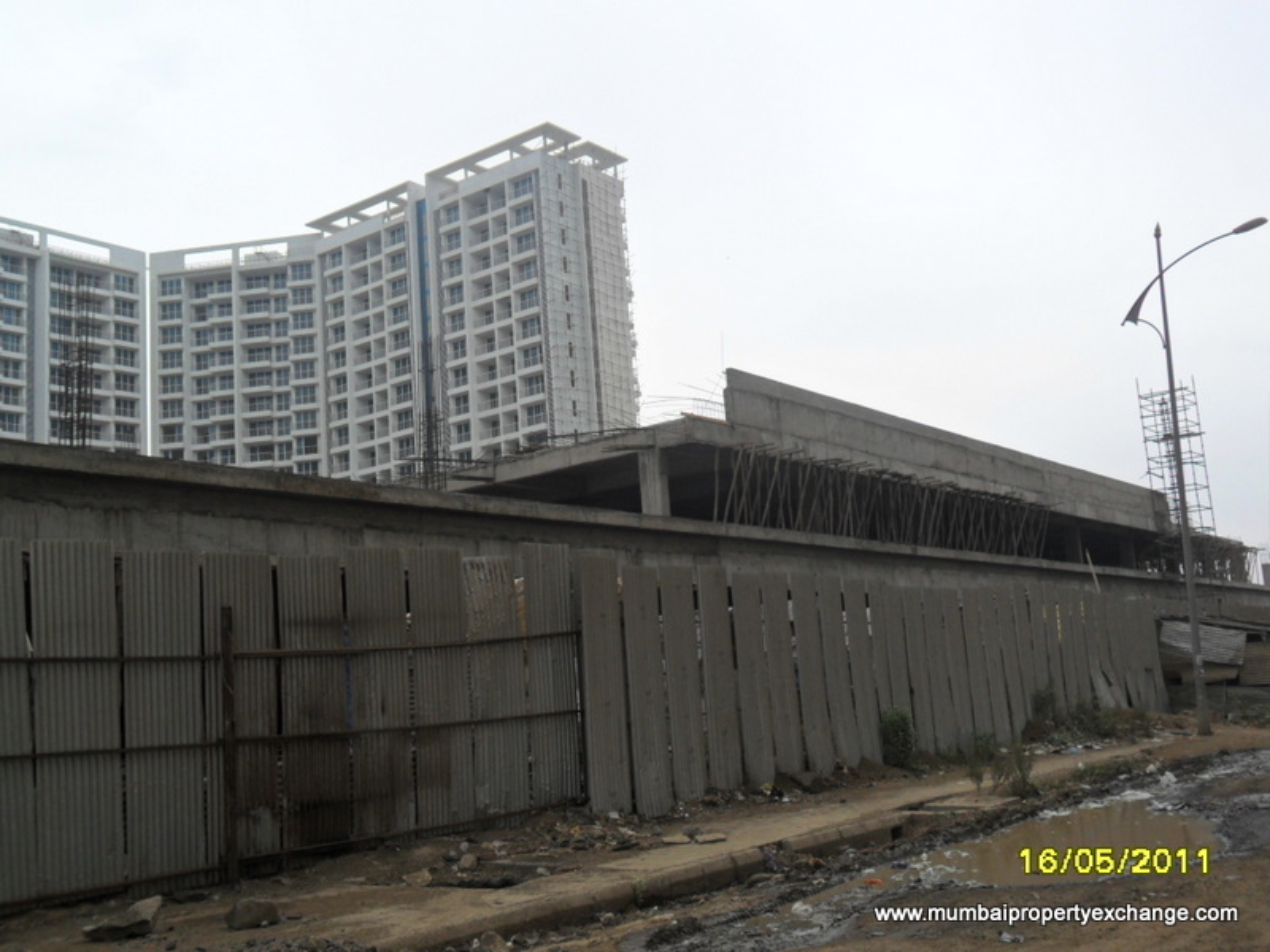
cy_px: 476
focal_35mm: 37
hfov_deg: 50.1
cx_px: 635
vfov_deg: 38.7
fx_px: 1357
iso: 100
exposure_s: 1/500
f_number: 4
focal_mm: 6.6
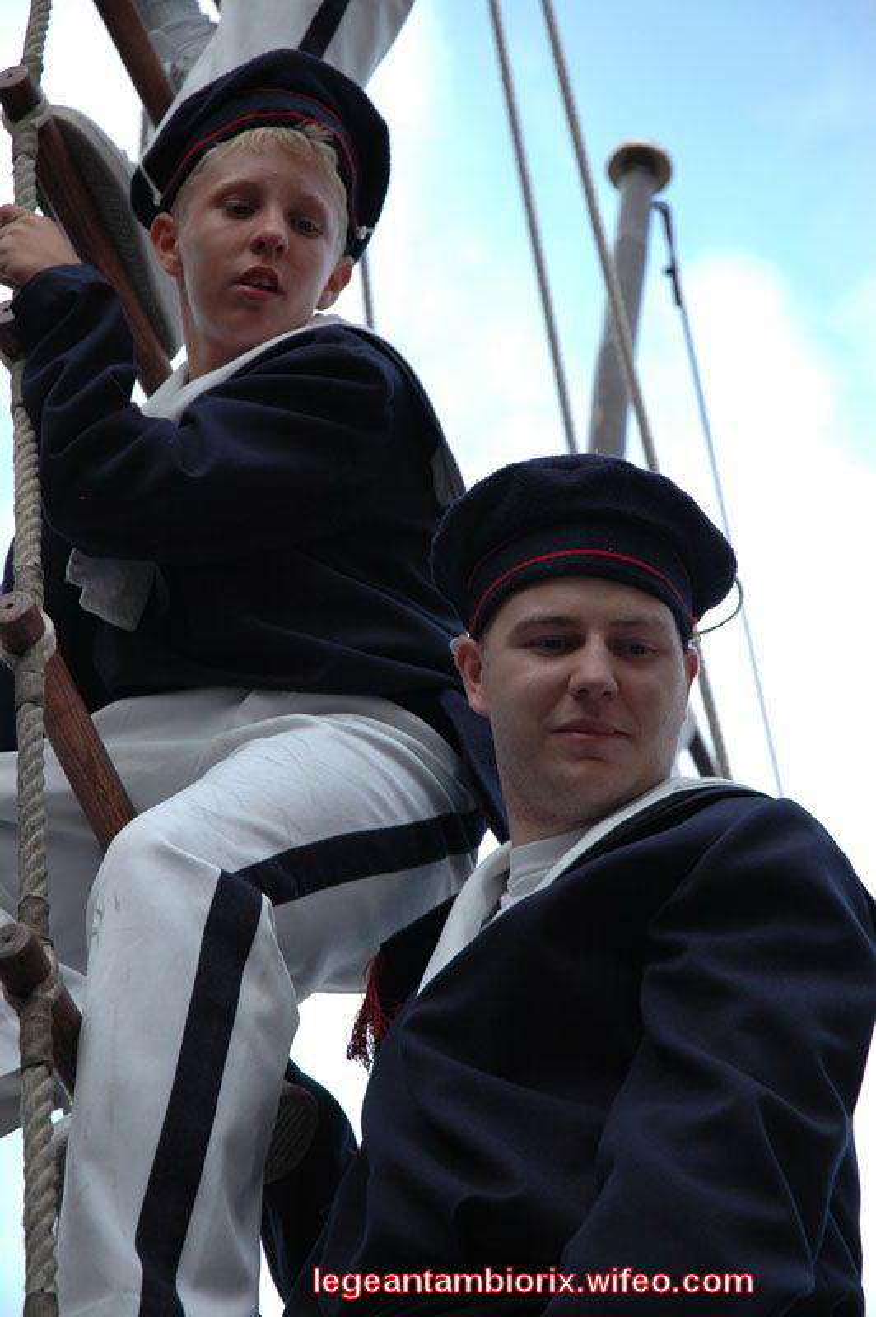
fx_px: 3400
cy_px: 658
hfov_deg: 14.7
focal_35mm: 93
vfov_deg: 21.9
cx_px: 438
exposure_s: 1/320
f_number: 4.5
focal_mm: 62
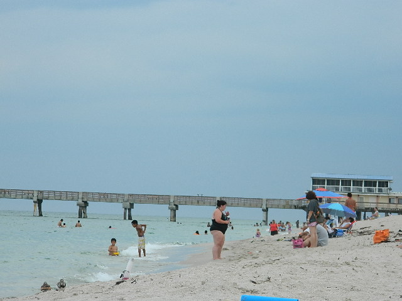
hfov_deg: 11.2
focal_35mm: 177
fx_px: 2056
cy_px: 150
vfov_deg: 8.4
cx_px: 201
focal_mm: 31.8
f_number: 5.1
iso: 80
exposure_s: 1/100
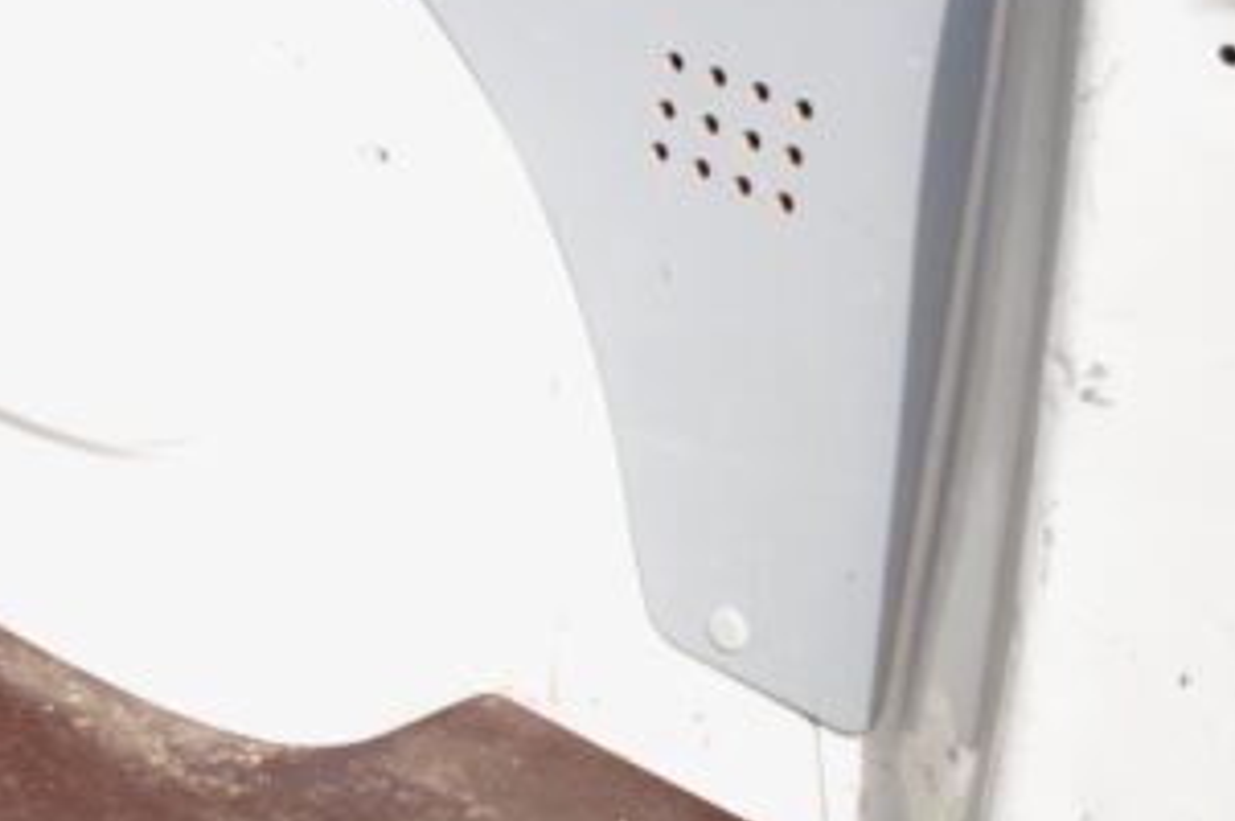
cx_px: -767
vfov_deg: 13.7
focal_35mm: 92
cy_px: -501
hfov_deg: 18.7
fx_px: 3153
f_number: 8
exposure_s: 1/250
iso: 400
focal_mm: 18
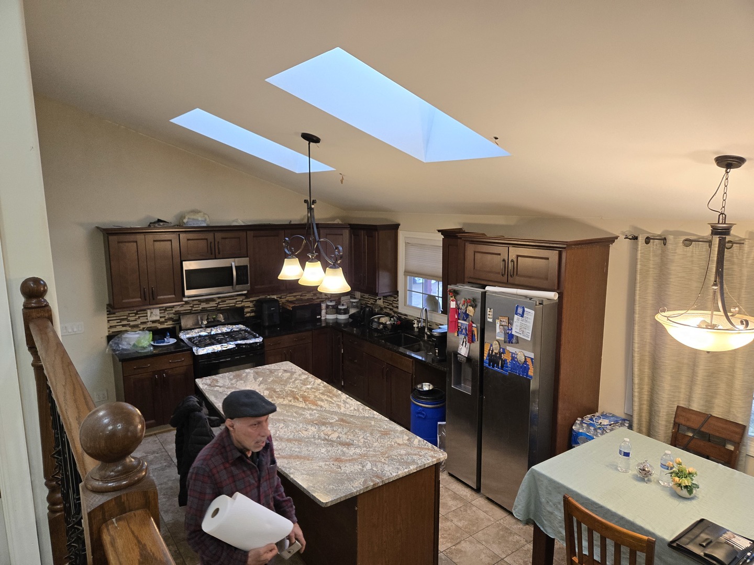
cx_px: 377
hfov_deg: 73.9
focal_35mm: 23
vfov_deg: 58.9
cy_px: 282
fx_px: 501
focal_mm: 5.4
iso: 250
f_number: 1.8
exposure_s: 1/120
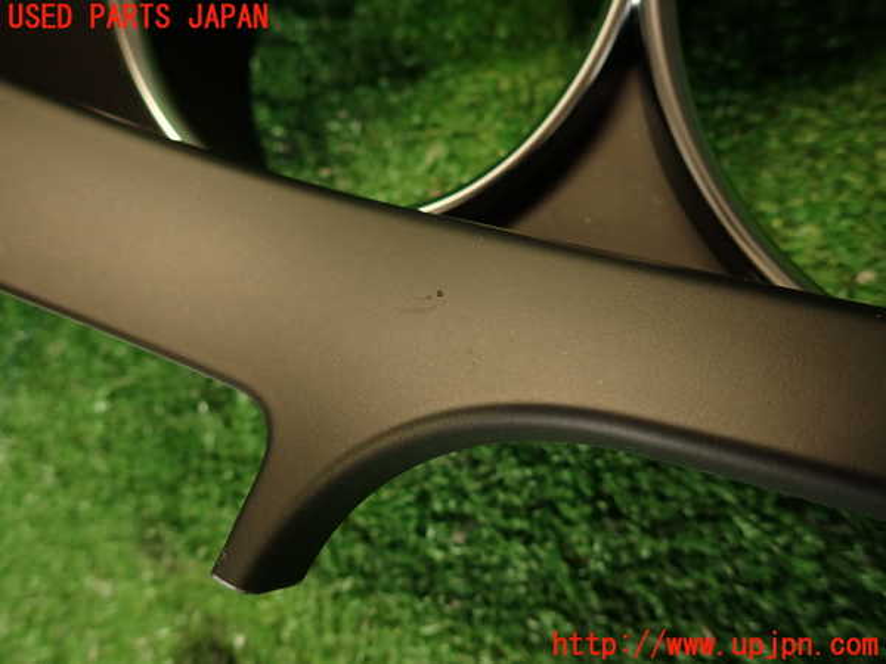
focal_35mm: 25
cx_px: 443
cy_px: 332
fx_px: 640
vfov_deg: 54.9
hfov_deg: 69.4
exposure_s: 1/40
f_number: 2
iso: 200
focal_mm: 4.5
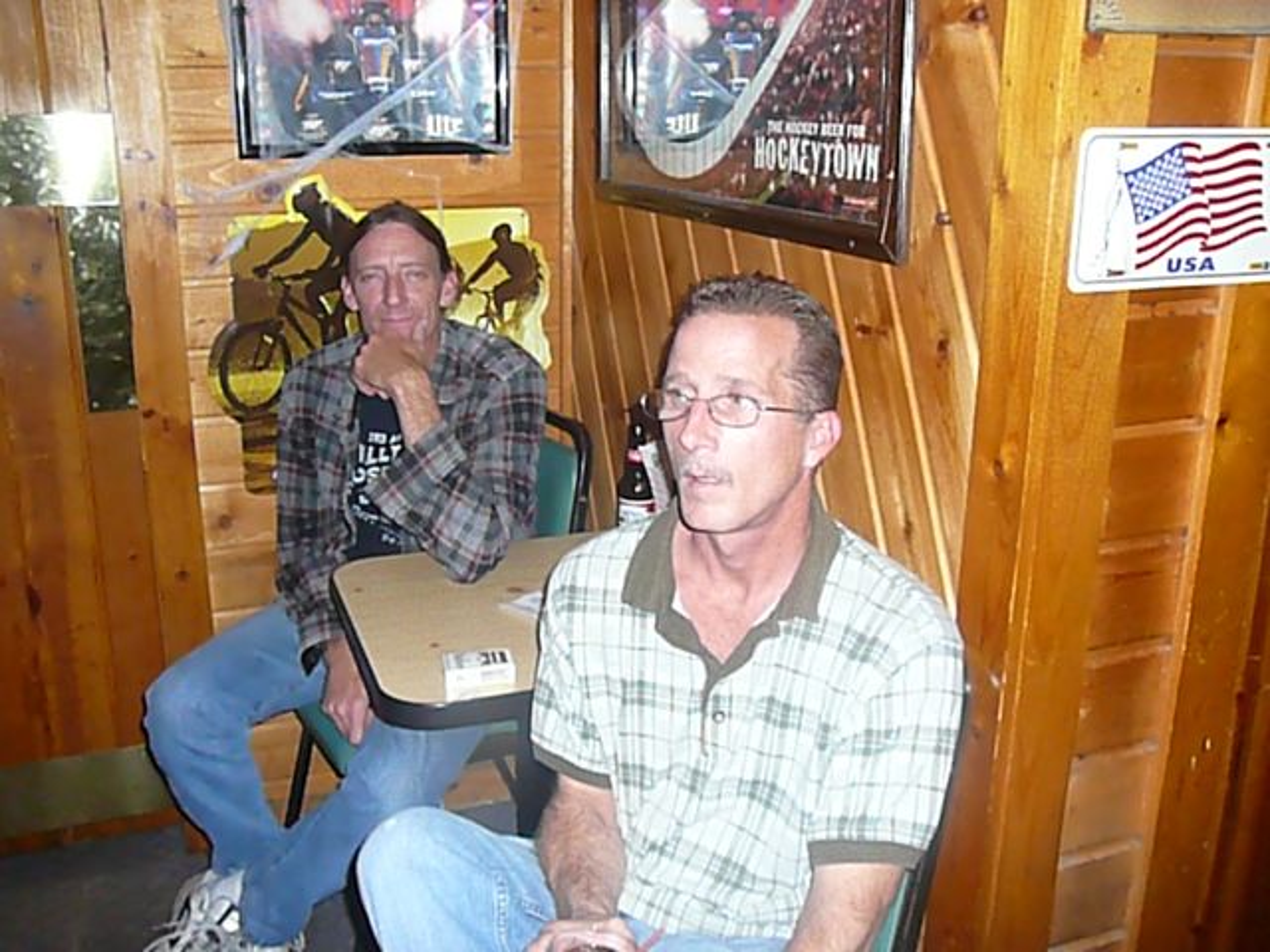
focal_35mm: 35
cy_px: 476
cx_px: 635
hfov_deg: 52.6
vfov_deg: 40.7
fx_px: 1284
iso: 800
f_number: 2.8
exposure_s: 1/30
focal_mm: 5.2
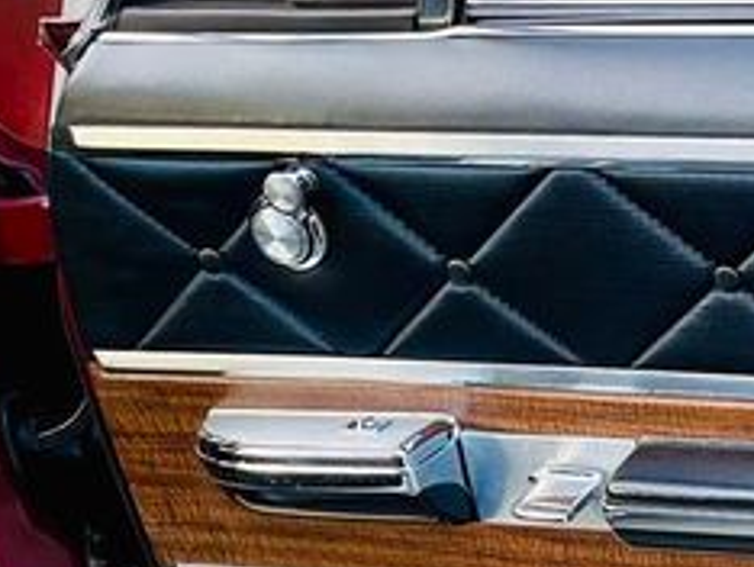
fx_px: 1548
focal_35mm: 71
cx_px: 941
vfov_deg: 20.1
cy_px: 561
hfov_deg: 24.4
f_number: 1.6
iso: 100
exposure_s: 1/60
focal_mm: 5.1
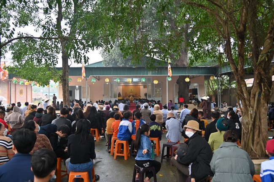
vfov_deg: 43.5
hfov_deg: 62.0
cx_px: 137
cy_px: 91
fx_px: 228
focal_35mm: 30
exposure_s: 1/125
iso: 500
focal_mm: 30
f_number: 4
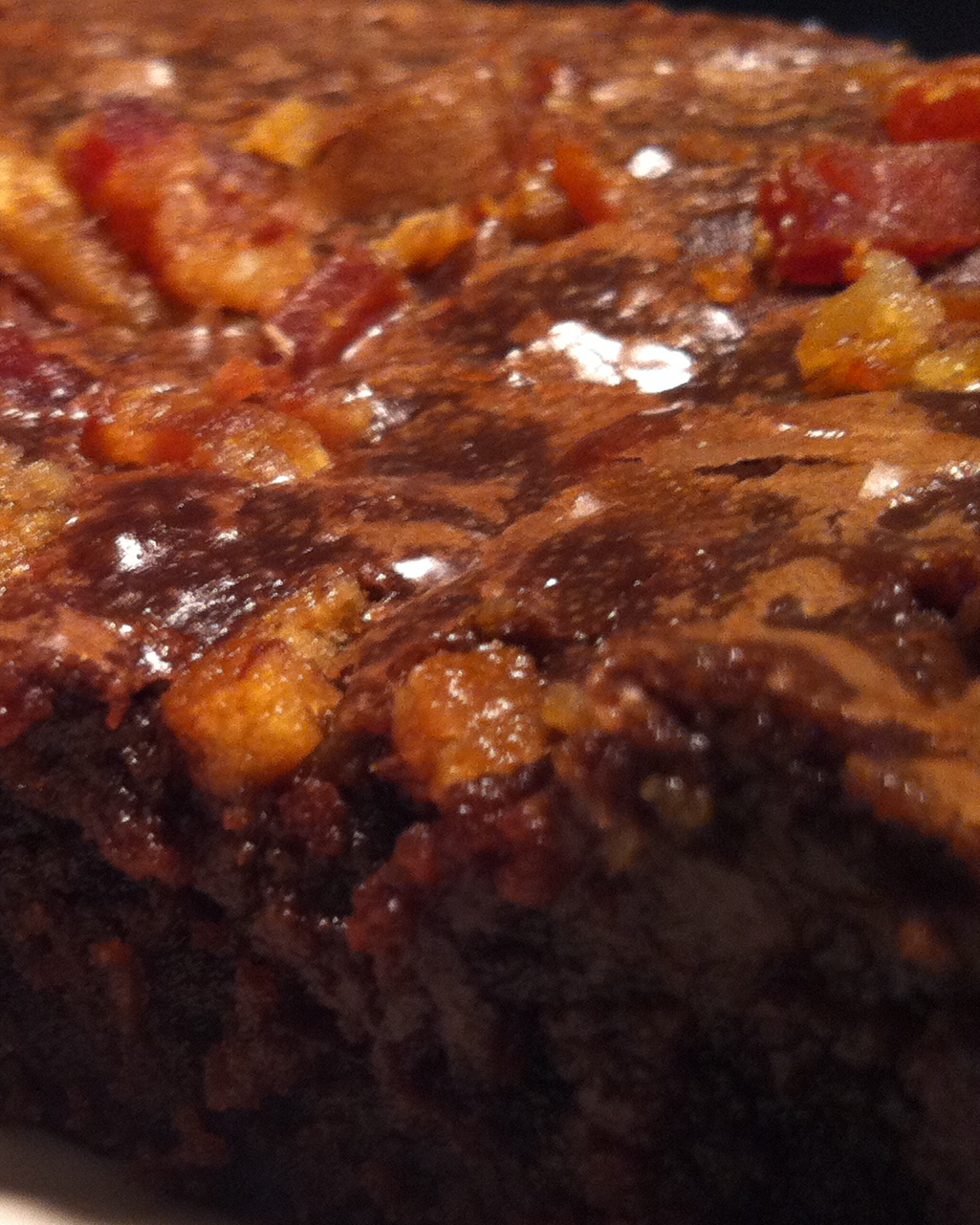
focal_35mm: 69
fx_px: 2501
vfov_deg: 27.3
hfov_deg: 21.3
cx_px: -35
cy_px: 840
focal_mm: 3.85
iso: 160
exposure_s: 1/15
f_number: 2.8
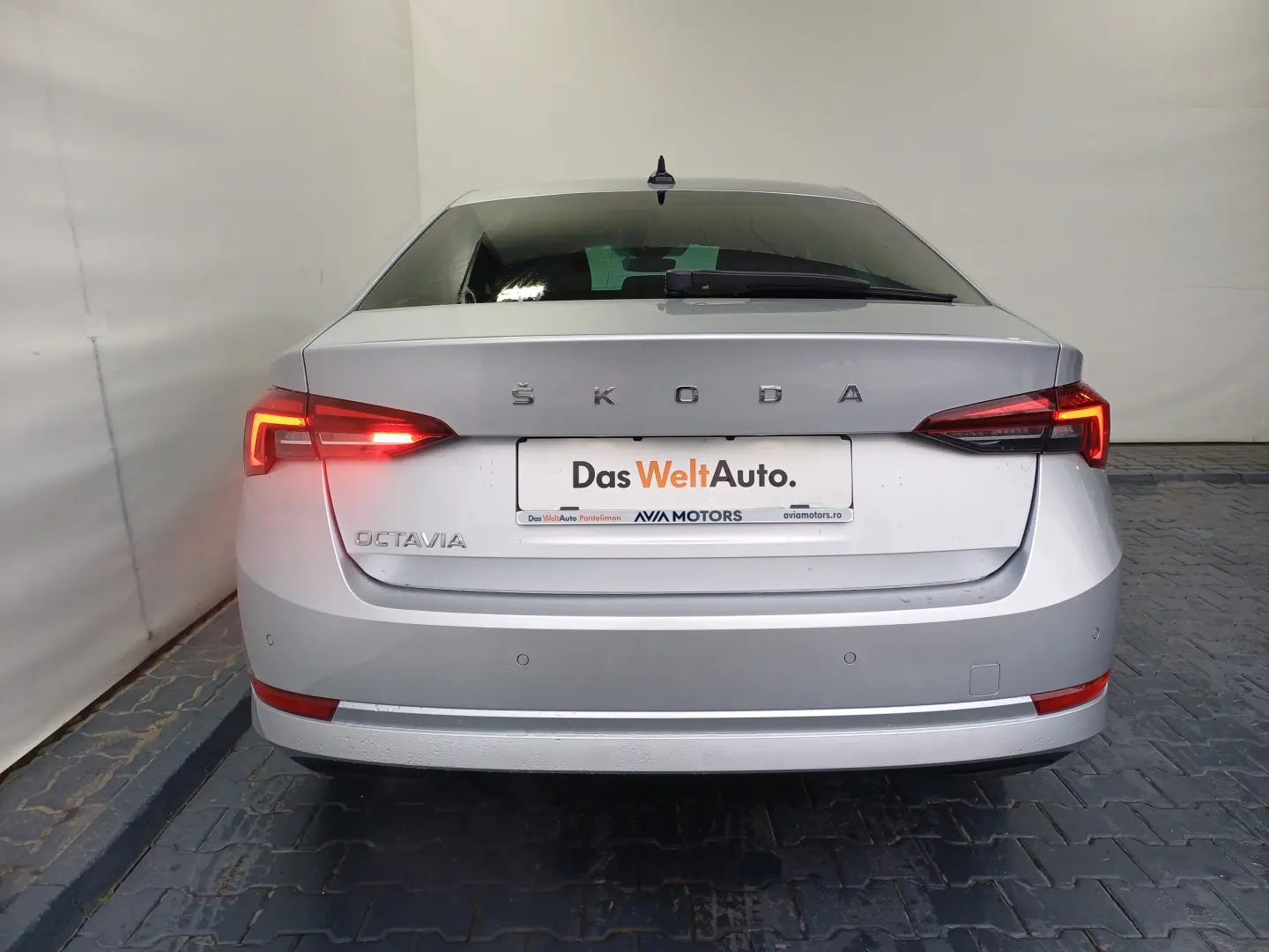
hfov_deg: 69.4
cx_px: 634
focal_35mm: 25
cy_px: 476
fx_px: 916
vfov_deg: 54.9
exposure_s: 1/100
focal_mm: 4.65
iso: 64
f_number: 1.8
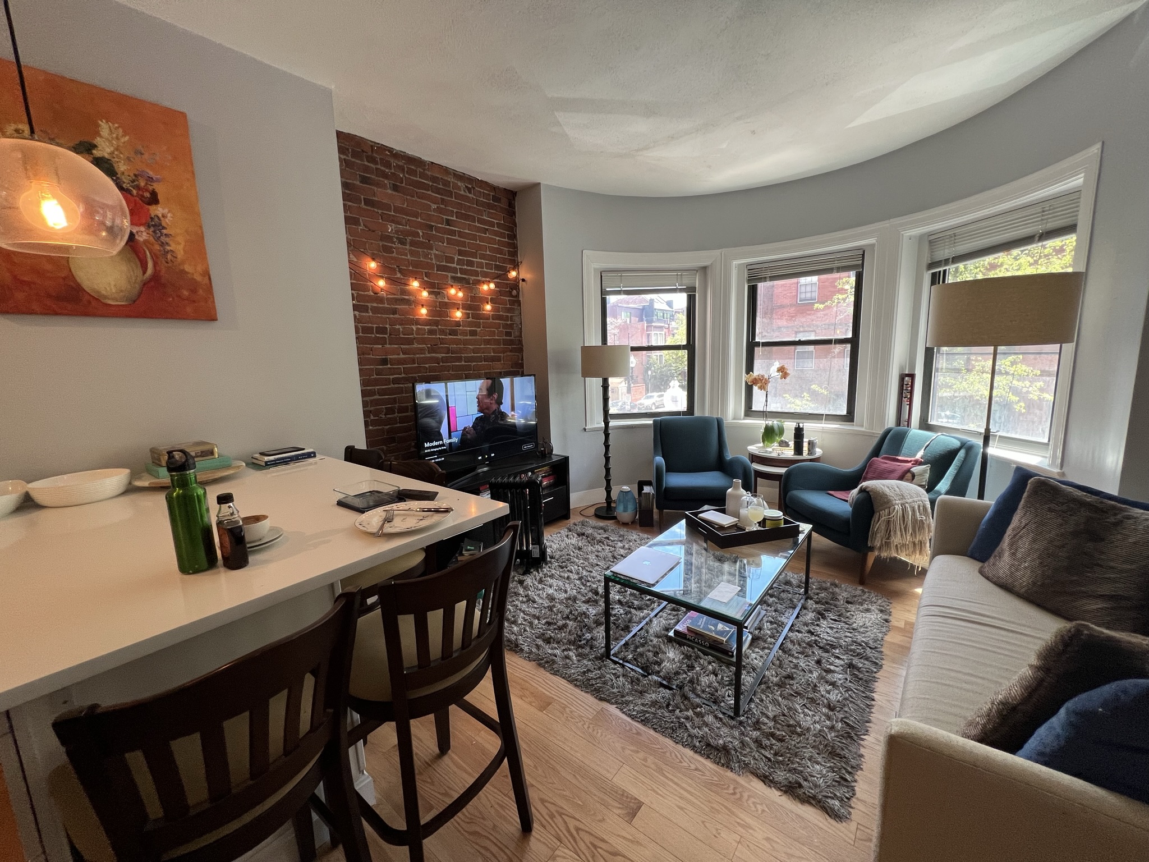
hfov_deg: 106.2
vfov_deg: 89.9
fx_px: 432
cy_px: 431
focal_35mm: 13
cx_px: 574
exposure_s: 1/120
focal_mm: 1.57
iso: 100
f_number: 1.8
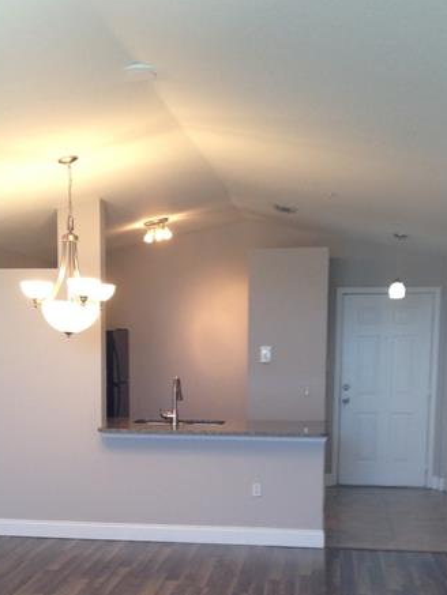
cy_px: 474
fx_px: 998
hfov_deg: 25.1
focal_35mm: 58
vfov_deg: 32.3
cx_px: 157
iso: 50
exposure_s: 1/24
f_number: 2.4
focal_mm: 4.12
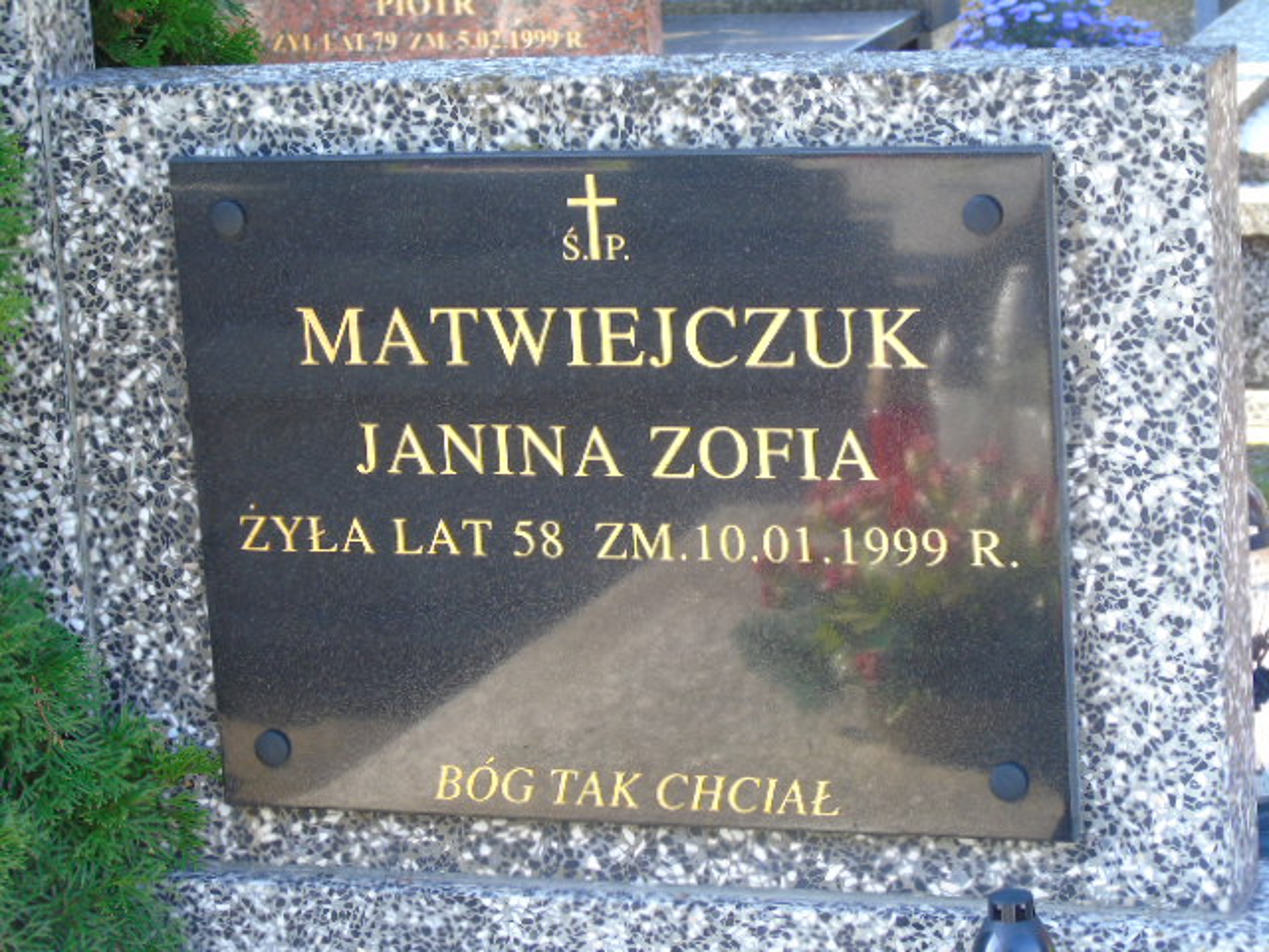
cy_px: 476
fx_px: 3959
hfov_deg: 18.2
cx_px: 634
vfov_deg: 13.7
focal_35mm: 108
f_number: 4.4
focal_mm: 19
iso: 100
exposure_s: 1/40
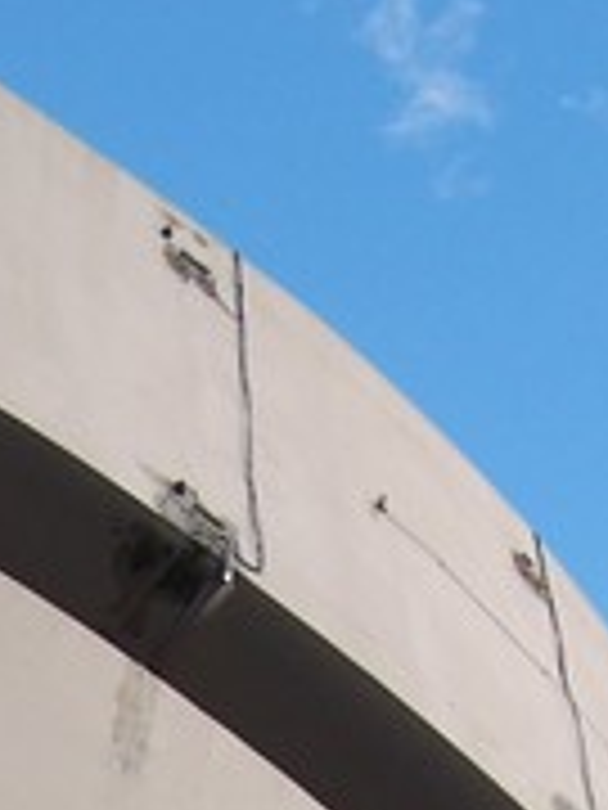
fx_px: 2974
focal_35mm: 127
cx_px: 212
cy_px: 1332
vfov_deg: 14.2
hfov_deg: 11.7
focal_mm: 6.3
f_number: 2.8
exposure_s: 1/80
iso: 80
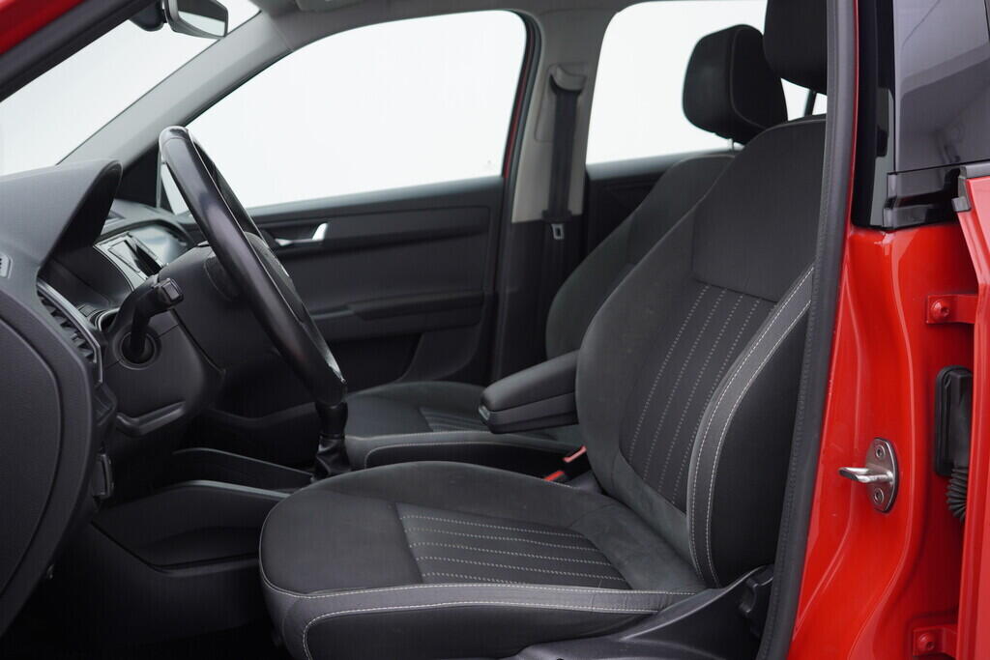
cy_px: 330
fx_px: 990
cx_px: 495
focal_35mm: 36
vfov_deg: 36.9
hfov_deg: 53.1
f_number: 3.2
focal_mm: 24
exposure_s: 1/50
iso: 125
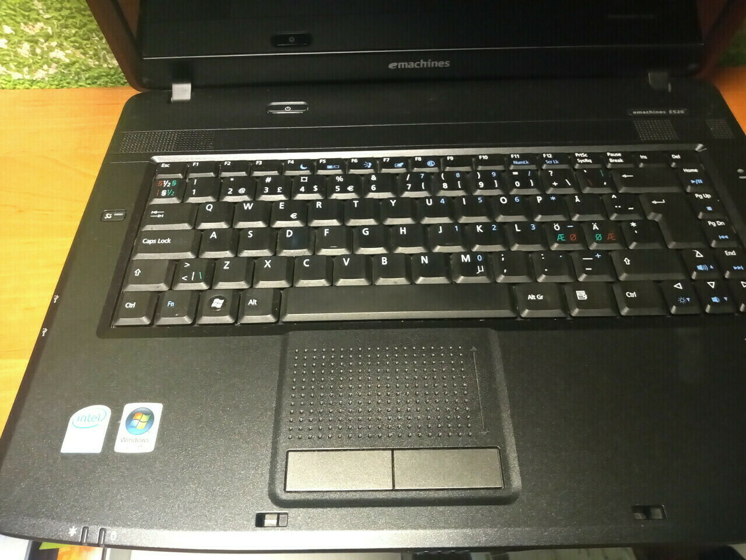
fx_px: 431
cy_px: 280
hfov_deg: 81.7
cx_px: 373
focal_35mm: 20
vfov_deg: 66.0
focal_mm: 3.54
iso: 1086
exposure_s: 1/20
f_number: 2
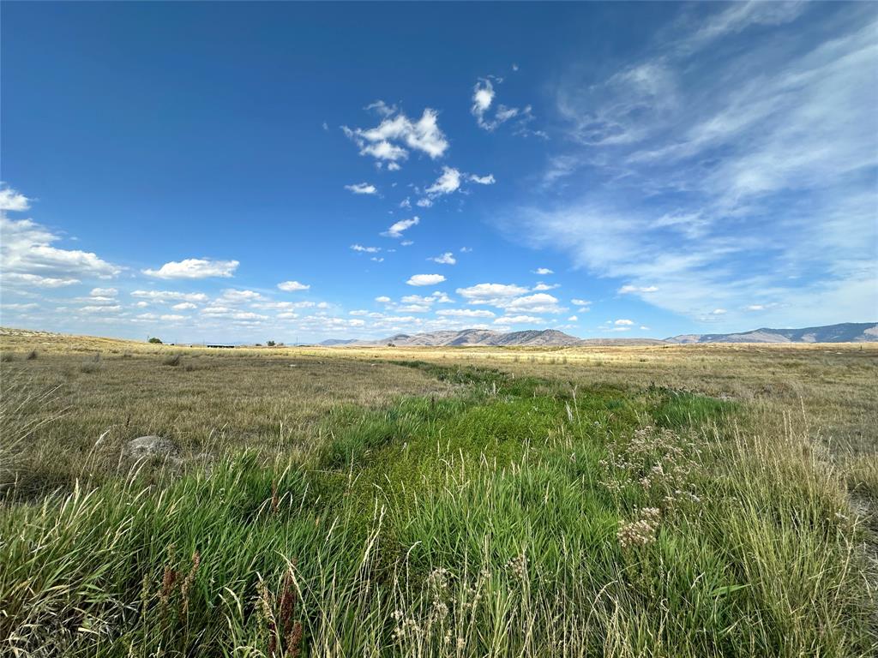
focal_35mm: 14
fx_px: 355
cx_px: 439
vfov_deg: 85.7
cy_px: 329
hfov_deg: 102.1
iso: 50
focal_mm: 2.22
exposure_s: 1/2618
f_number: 2.2
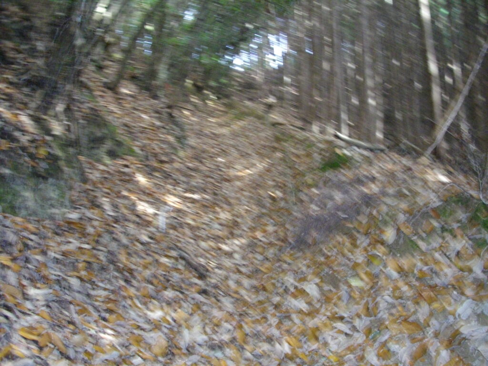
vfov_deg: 38.7
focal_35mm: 37
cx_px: 244
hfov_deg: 50.1
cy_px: 183
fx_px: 522
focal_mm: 6.2
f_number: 2.8
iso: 465
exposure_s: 1/50
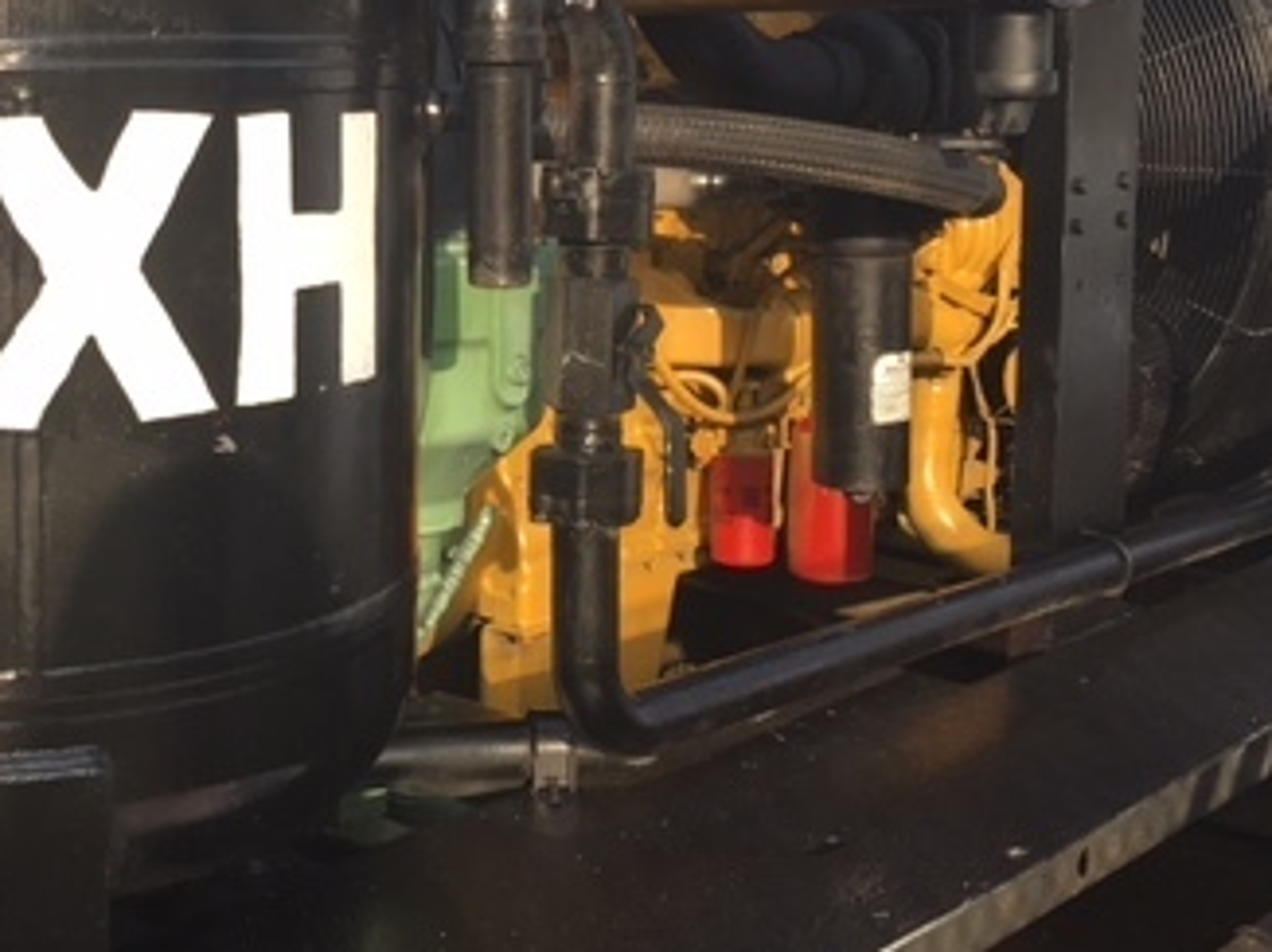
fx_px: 2093
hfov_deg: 33.3
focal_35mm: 57
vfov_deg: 25.4
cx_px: 355
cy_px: 261
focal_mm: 4.15
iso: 25
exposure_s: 1/523
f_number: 2.2
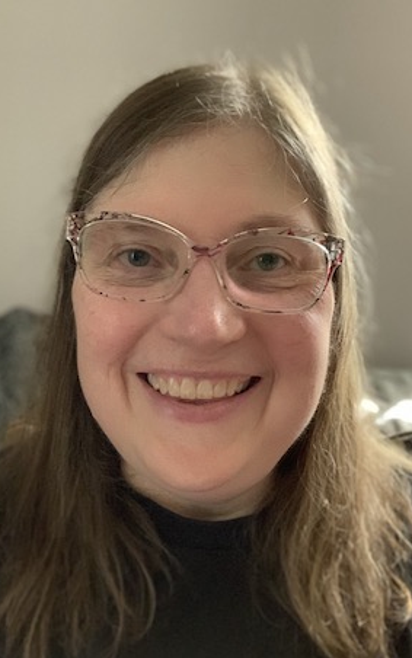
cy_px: 328
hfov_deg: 36.3
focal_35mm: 35
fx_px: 628
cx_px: 215
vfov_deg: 55.3
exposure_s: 1/25
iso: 500
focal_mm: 2.87
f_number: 2.2
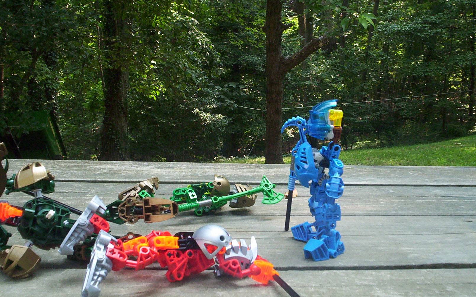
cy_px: 153
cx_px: 241
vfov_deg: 31.2
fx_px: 532
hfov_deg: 48.2
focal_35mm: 41
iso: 100
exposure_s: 1/65.8
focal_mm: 4.99
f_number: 4.5
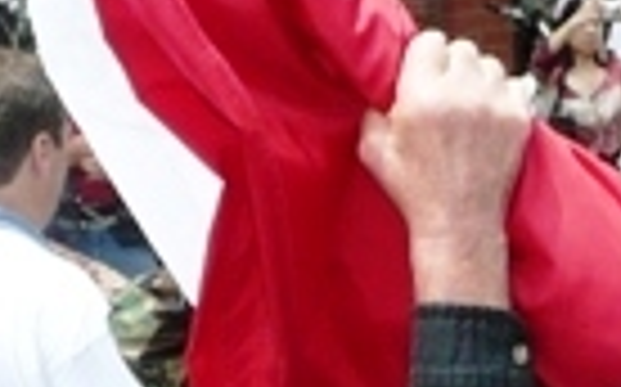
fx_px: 2909
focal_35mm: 172
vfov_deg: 7.3
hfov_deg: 12.0
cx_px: 706
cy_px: 819
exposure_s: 1/500
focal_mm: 4.6
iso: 100
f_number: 3.3
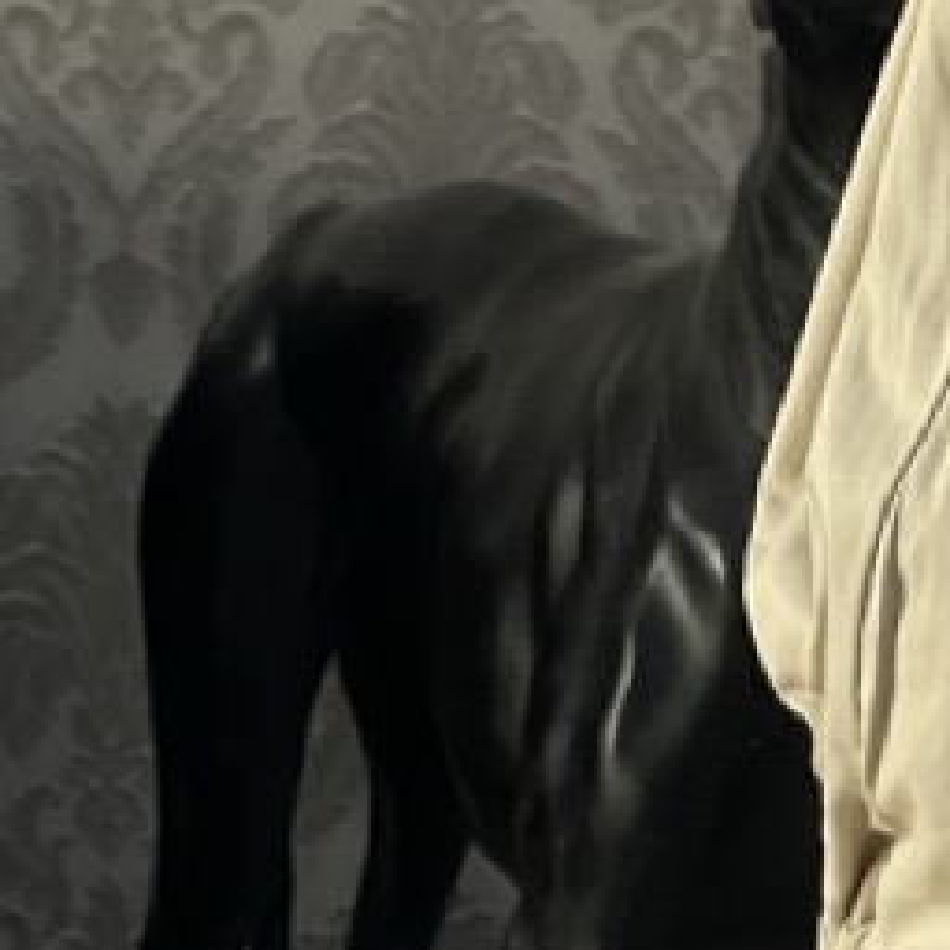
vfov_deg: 6.2
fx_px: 8787
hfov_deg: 6.1
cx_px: 1752
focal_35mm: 283
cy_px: 26
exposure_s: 1/60
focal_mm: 7.5
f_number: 2.2
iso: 250
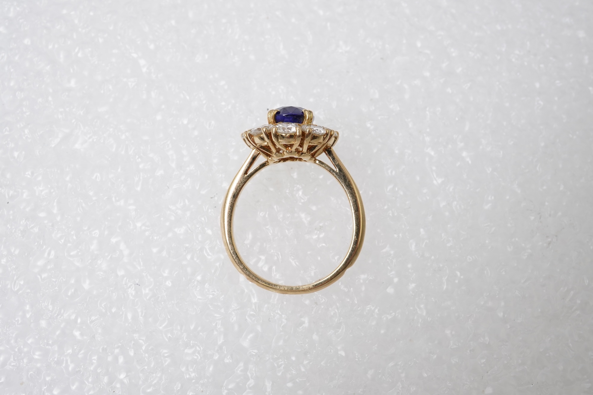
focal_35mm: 45
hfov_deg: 43.6
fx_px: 741
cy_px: 198
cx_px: 296
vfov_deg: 29.9
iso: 500
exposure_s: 1/125
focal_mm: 30
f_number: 22
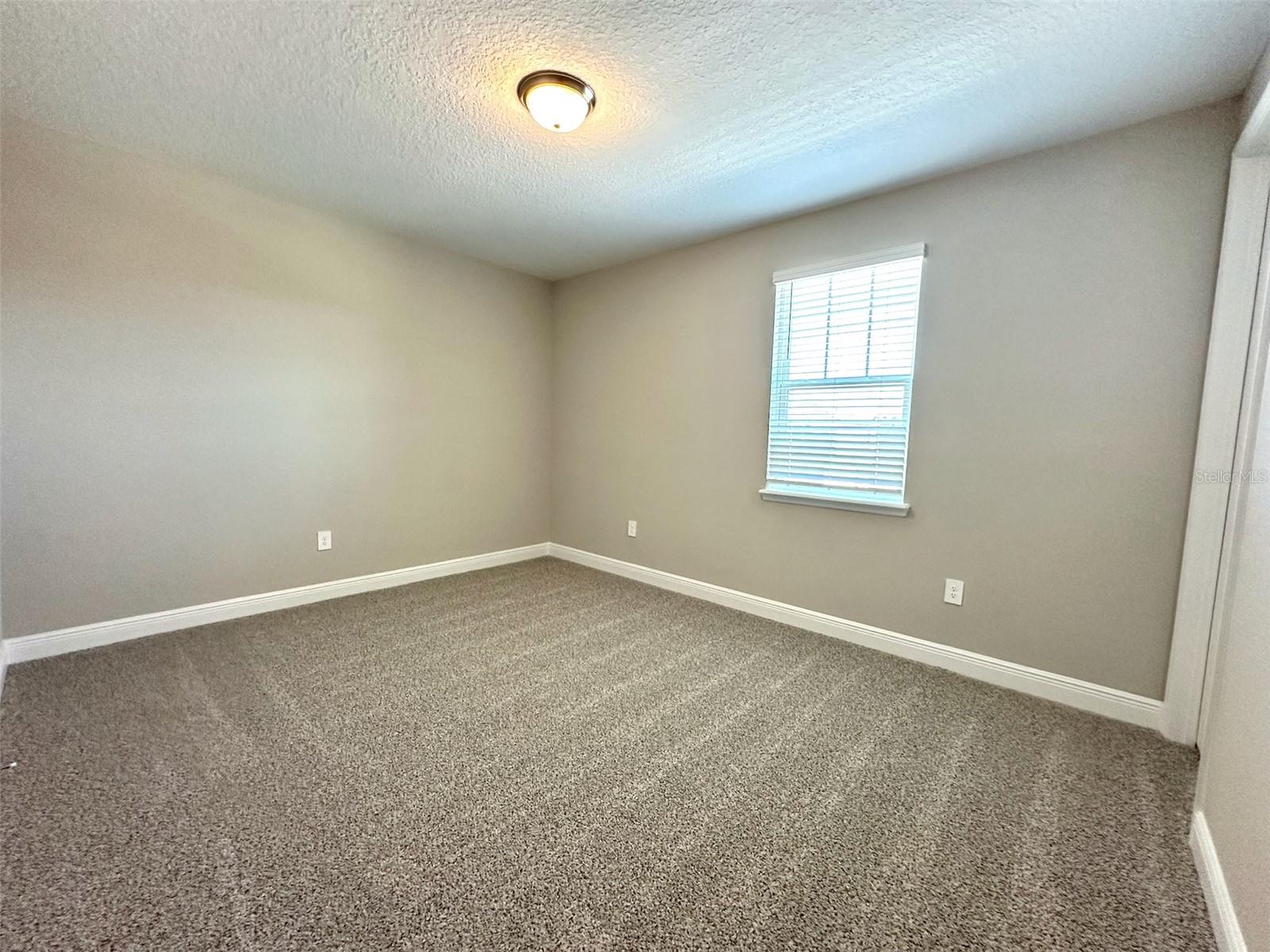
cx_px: 635
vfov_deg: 85.7
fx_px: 514
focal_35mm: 14
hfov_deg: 102.1
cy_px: 476
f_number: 2.2
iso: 250
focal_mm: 2.22
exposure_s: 1/120
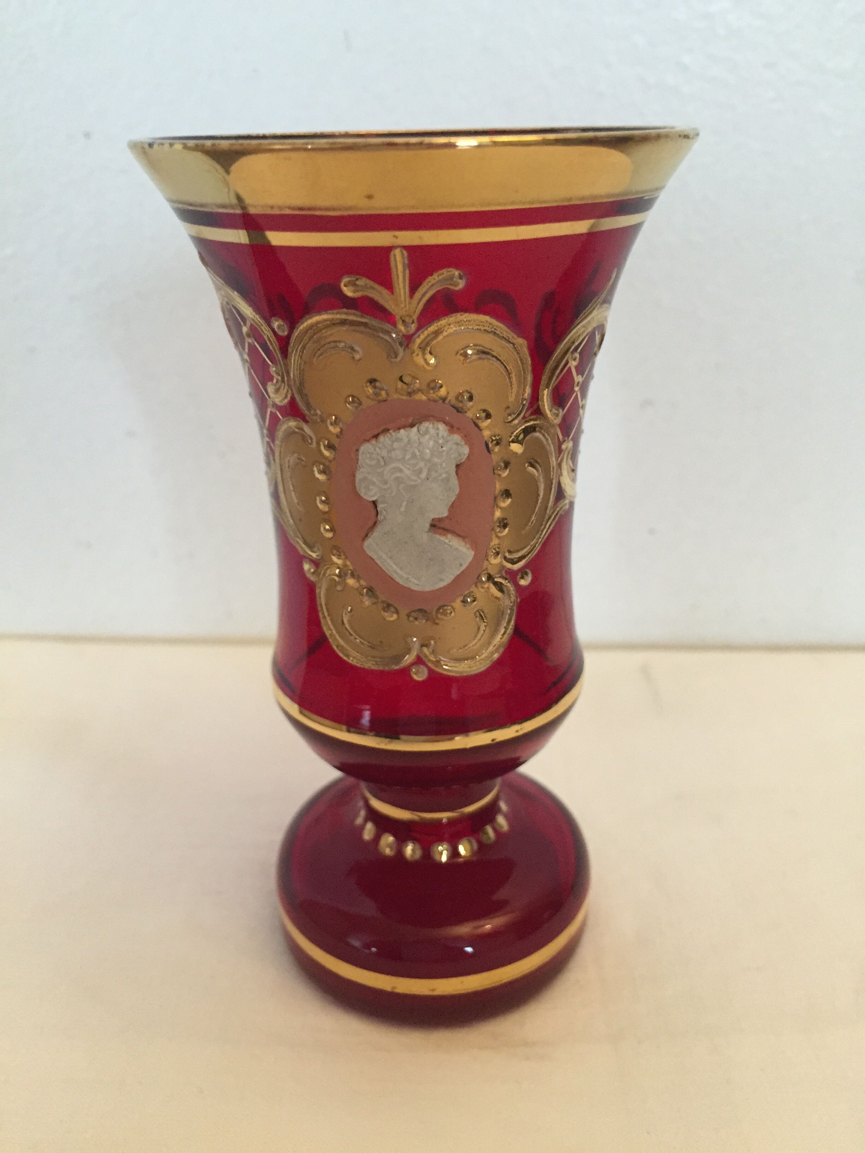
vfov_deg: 61.7
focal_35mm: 29
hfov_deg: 48.2
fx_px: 966
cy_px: 576
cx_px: 432
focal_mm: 4.15
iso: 250
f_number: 2.2
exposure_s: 1/24
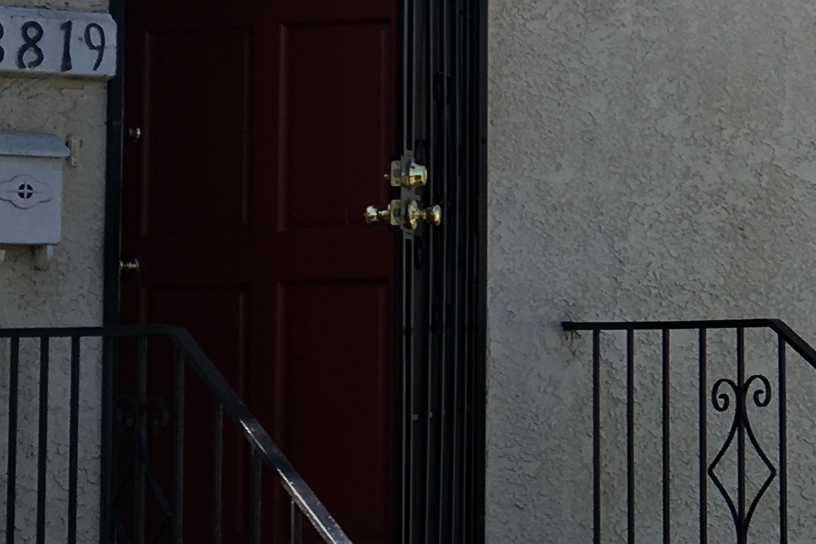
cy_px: 112
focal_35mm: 115
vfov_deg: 11.9
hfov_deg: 16.4
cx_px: 1185
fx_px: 2607
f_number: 2.2
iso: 25
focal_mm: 4.15
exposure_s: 1/777
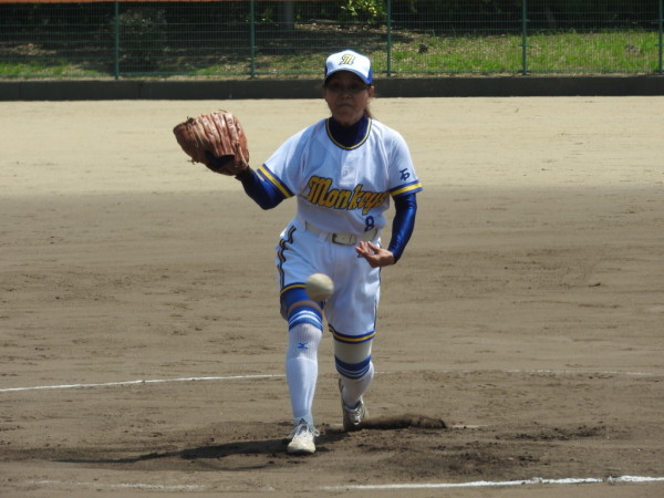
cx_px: 332
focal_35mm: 270
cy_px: 249
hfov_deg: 7.3
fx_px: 5179
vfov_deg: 5.5
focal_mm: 48.4
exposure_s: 1/640
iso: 100
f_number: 5.5
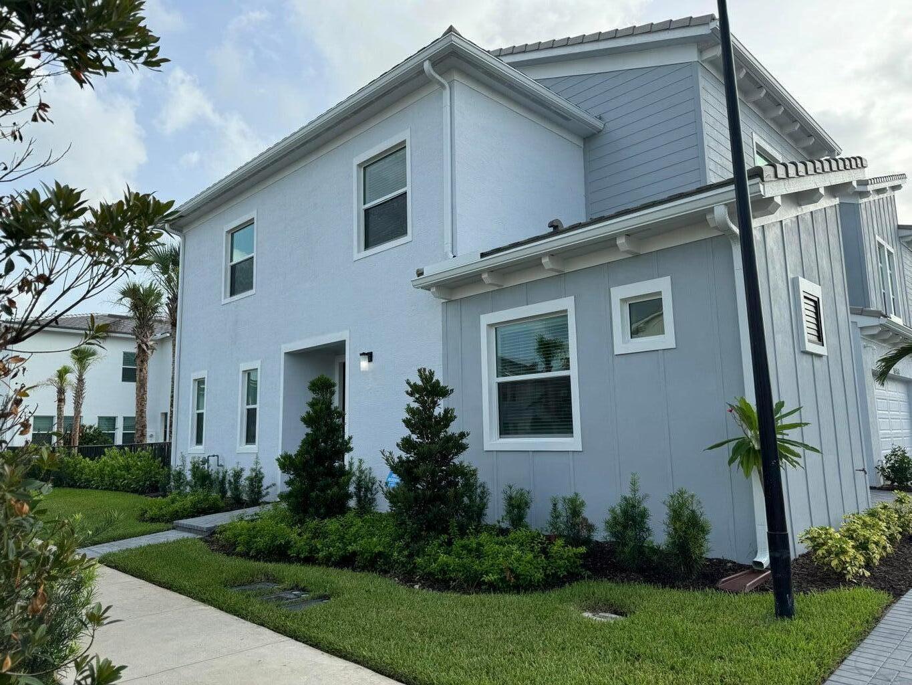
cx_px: 456
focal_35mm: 24
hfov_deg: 71.6
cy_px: 342
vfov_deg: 56.8
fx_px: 632
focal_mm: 6.76
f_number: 1.78
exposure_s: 1/1818
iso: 80
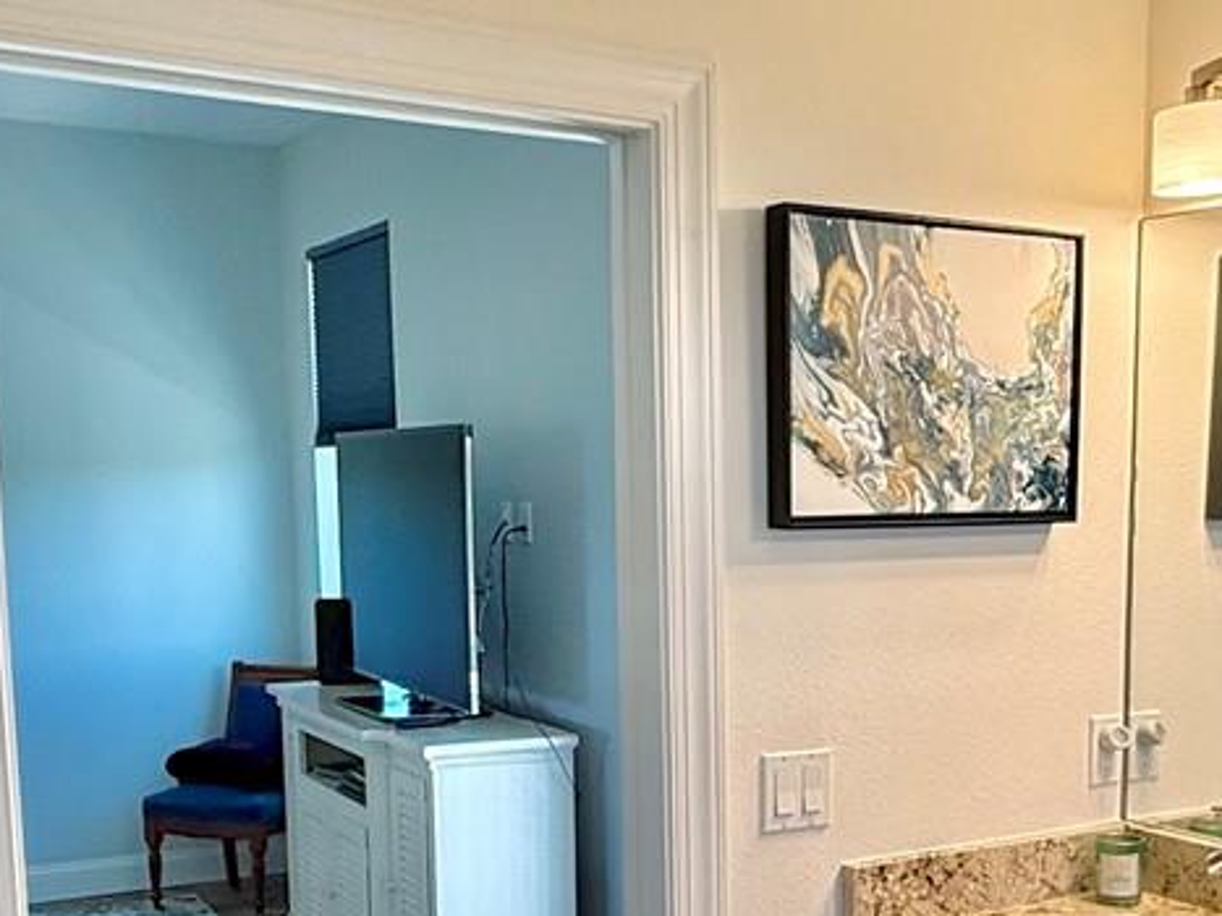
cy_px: 733
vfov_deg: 29.6
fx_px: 1694
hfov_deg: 39.1
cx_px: 845
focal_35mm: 48
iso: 125
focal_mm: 2.22
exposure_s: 1/120
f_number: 2.2
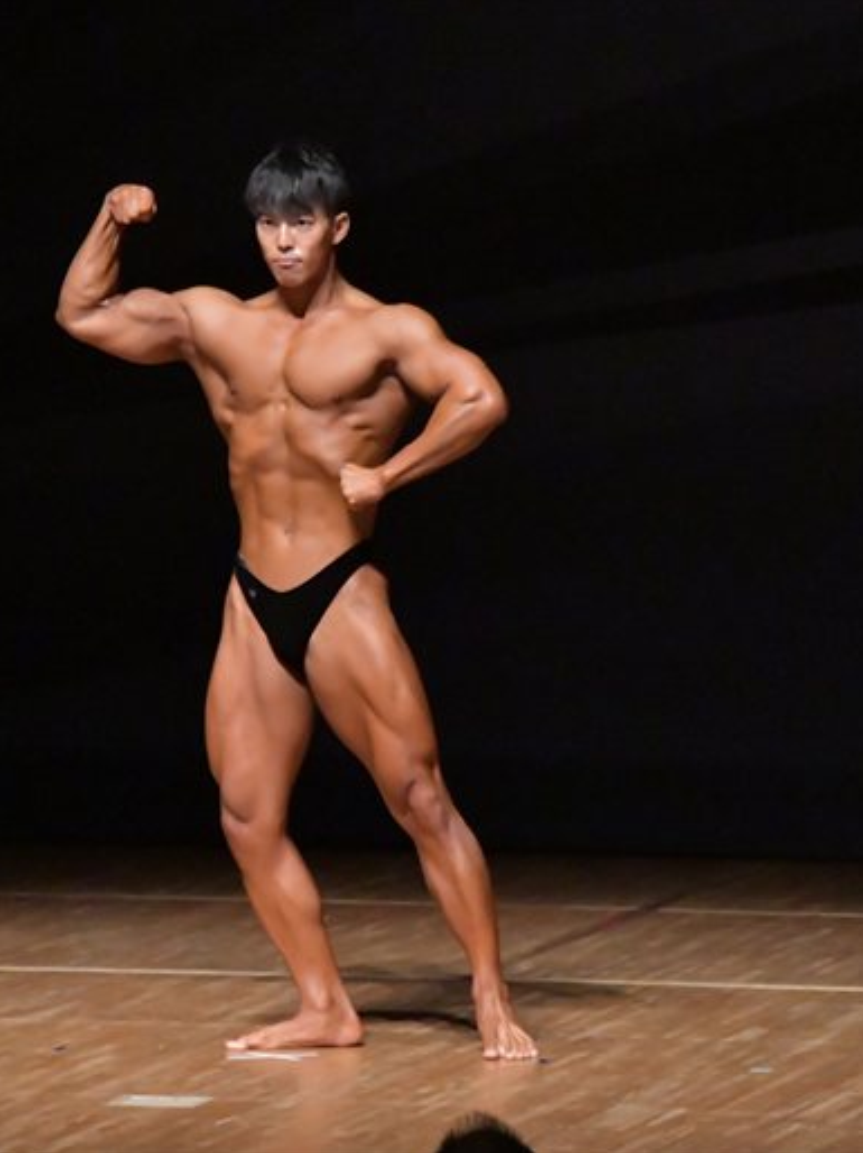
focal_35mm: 348
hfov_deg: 4.3
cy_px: 576
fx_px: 11577
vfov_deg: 5.7
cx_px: 382
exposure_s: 1/400
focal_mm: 160
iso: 12800
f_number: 5.6
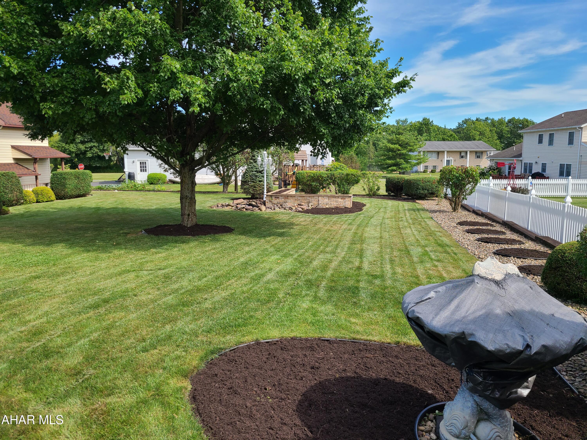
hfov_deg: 67.3
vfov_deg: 53.1
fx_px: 441
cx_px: 294
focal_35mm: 26
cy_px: 220
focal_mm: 5.4
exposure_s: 1/984
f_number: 1.8
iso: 40
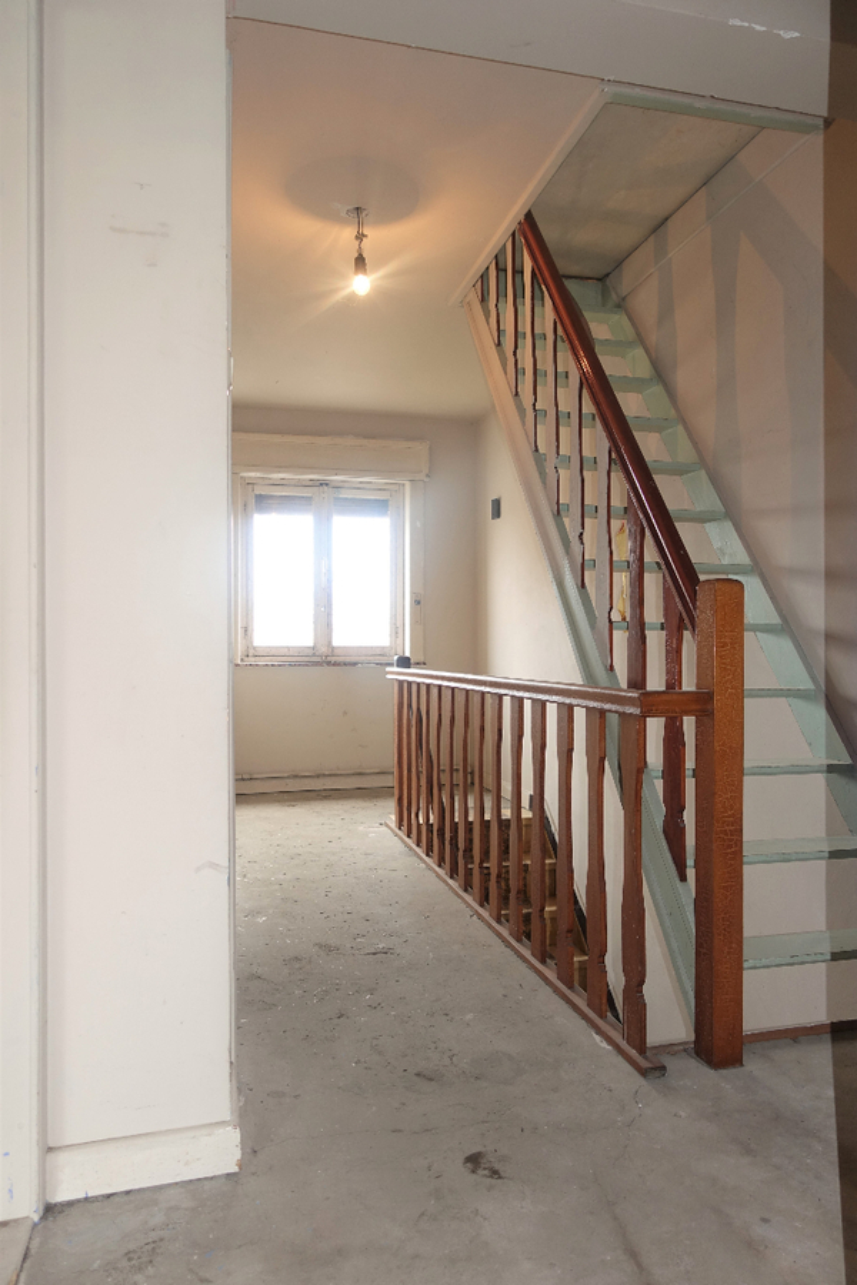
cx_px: 428
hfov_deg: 53.1
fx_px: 857
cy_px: 642
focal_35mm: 24
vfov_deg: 73.7
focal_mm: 8.8
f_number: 2.2
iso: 125
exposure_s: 1/30
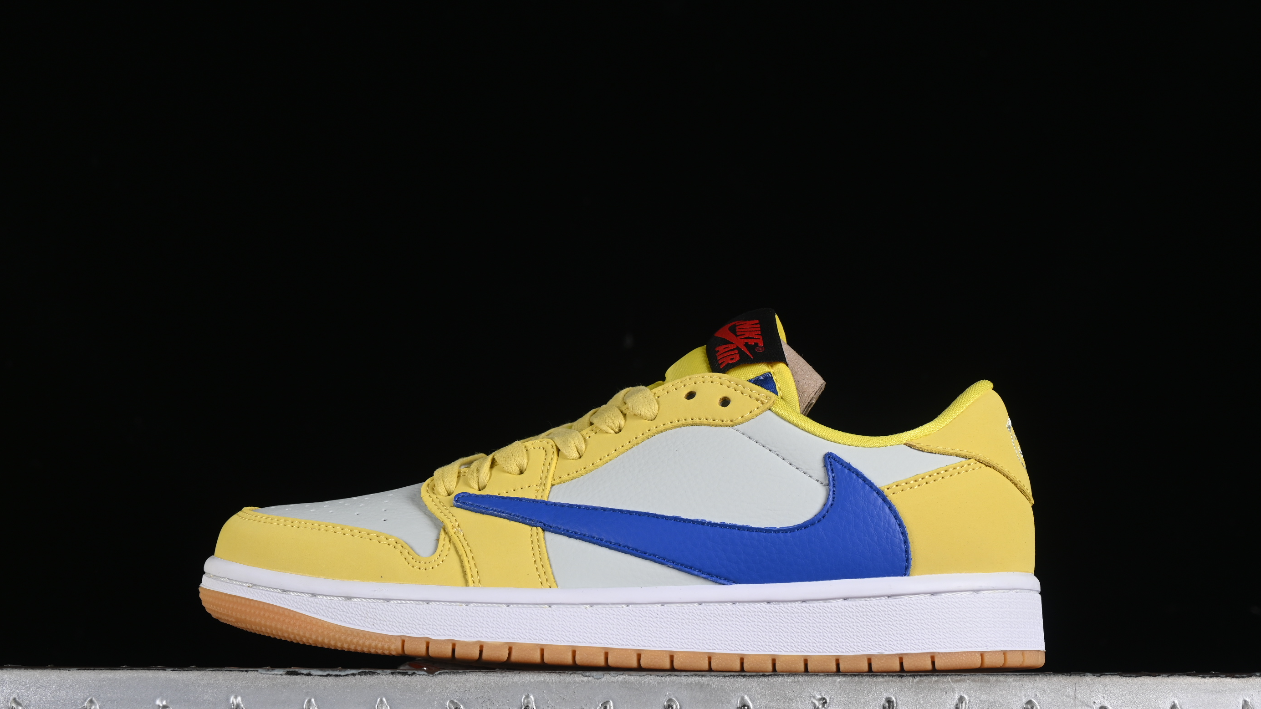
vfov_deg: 15.3
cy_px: 411
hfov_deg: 26.9
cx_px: 633
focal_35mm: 79
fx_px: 2641
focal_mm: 50
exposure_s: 1/80
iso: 160
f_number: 8
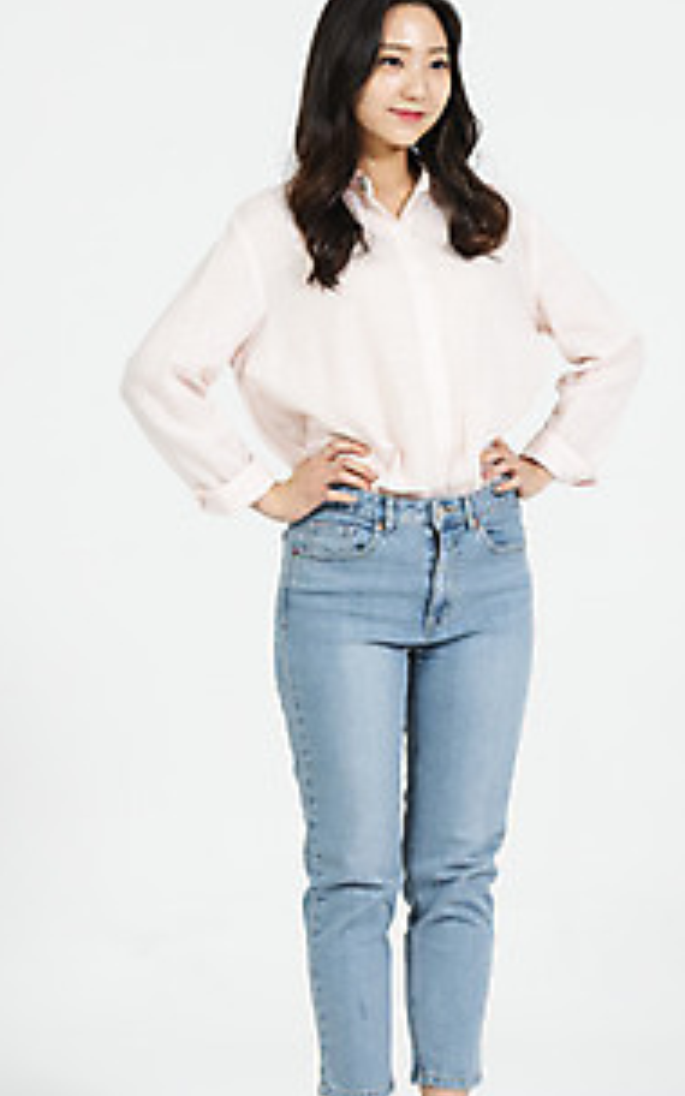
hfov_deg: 9.8
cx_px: 398
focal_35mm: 134
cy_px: 559
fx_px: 4003
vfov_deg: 15.6
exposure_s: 1/125
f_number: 16
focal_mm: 100
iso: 100
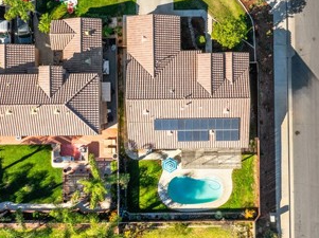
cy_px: 106
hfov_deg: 37.5
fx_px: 469
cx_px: 175
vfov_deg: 28.5
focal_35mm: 51
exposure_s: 1/320
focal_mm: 12.29
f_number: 8
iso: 100
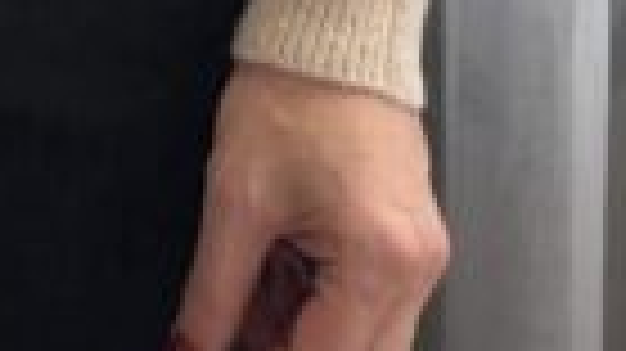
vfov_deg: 5.1
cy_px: -1161
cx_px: -419
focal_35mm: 208
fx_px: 3451
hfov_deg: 9.9
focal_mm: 5.96
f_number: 1.6
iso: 100
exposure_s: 1/200
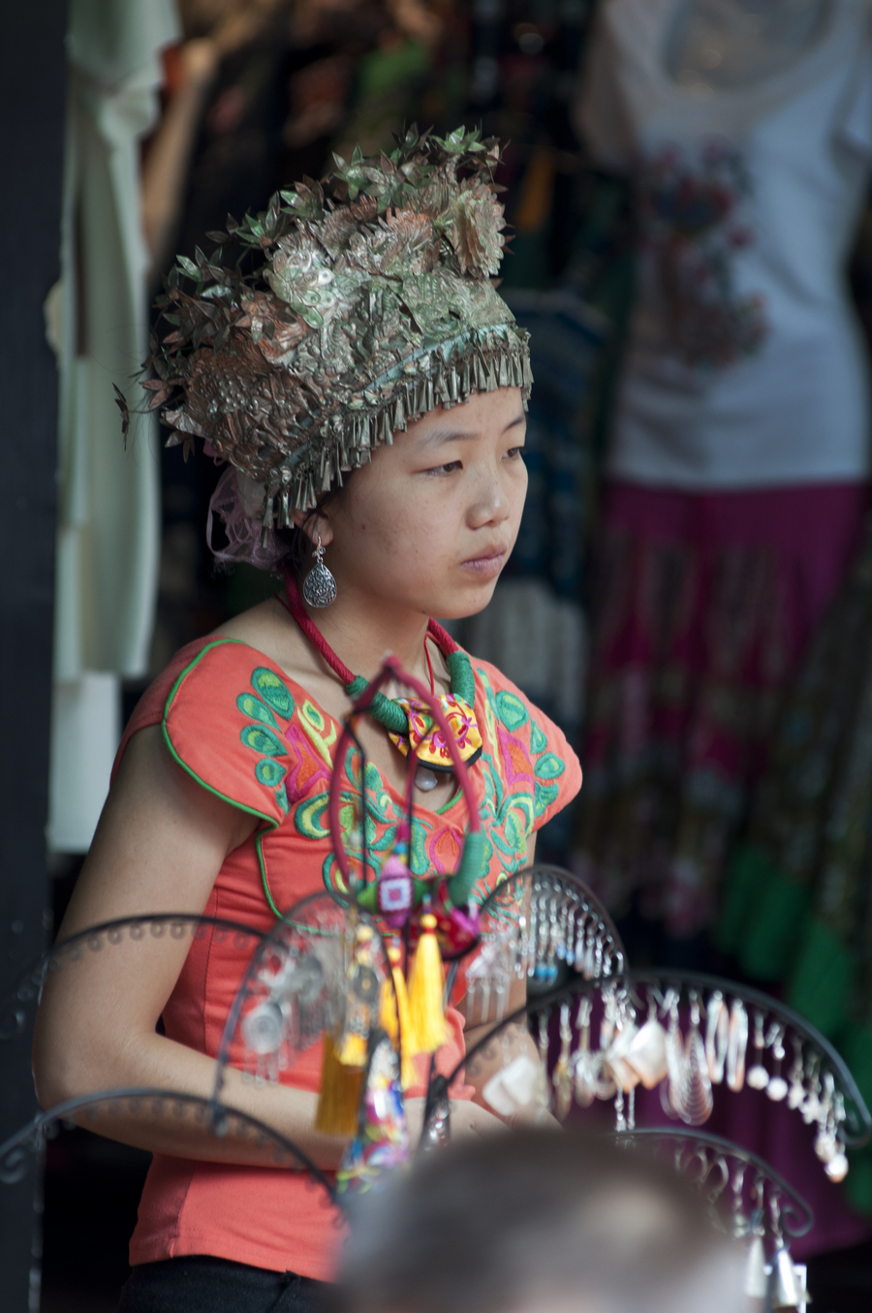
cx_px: 436
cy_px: 656
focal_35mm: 300
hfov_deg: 4.6
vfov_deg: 6.9
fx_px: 10927
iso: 200
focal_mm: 200
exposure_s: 1/80
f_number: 5
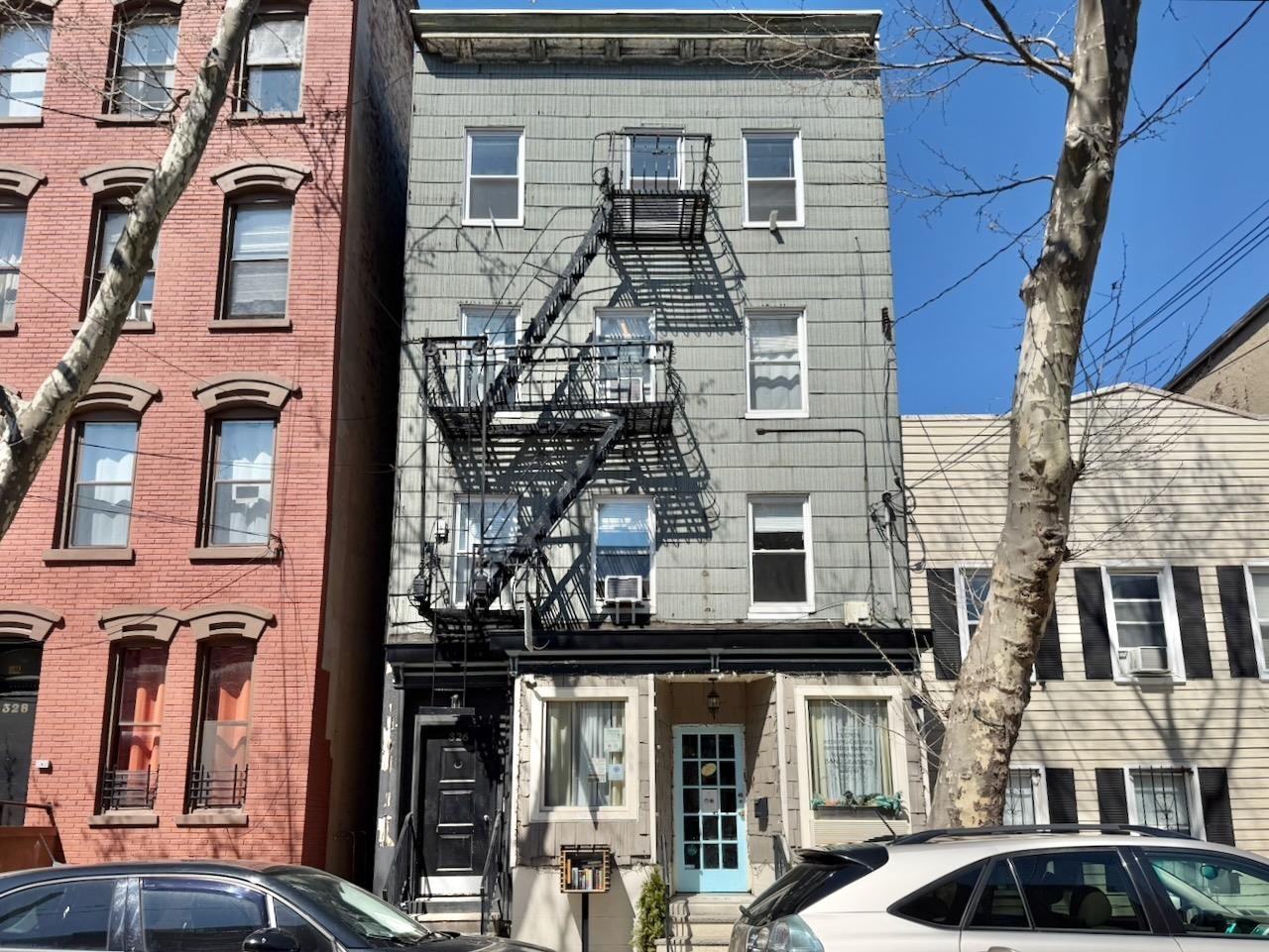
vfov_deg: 56.8
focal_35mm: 24
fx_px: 880
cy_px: 476
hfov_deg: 71.6
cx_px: 634
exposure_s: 1/5319
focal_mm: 6.76
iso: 80
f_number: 1.78
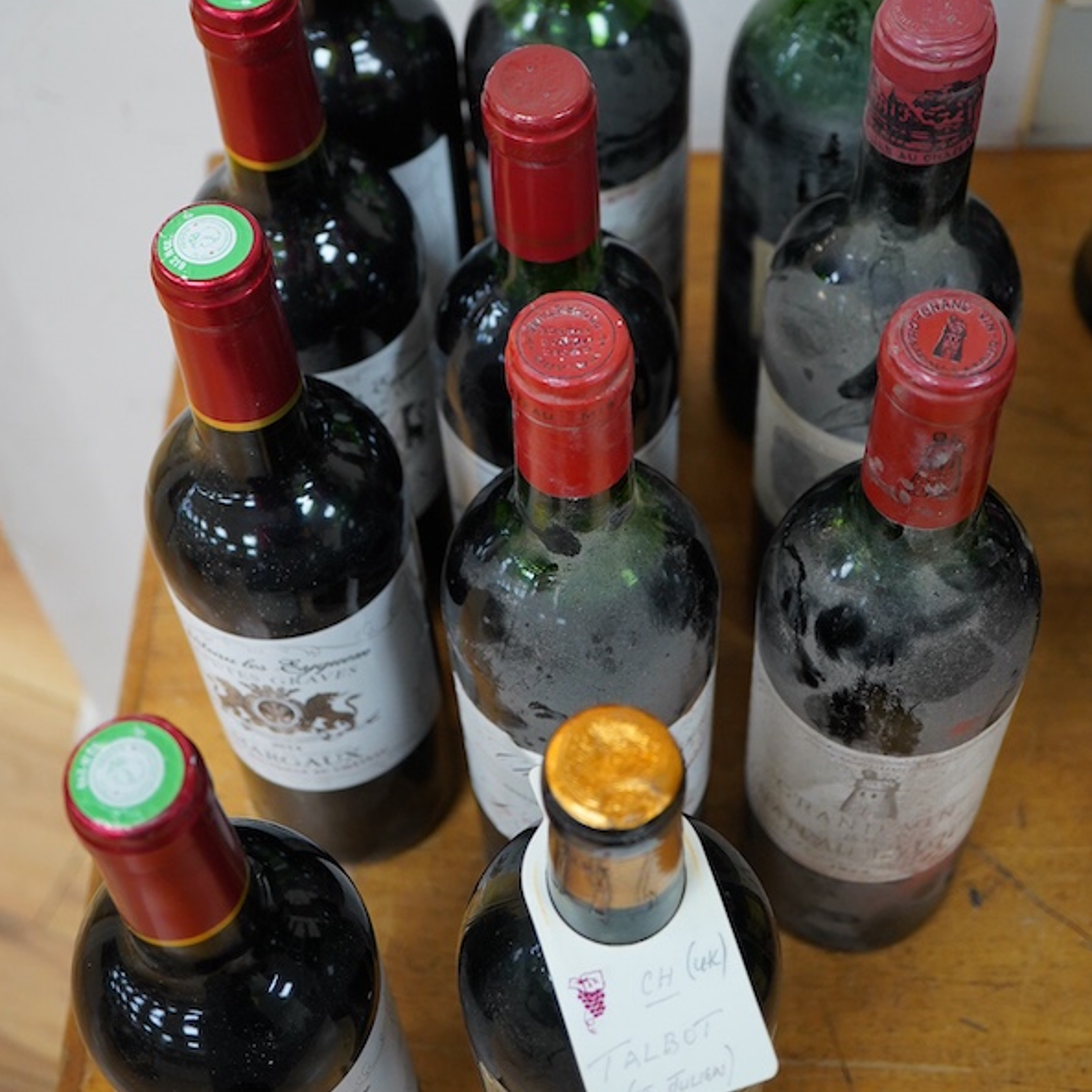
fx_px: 2070
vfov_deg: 29.4
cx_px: 549
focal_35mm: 58
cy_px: 390
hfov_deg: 29.6
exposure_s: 1/125
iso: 1250
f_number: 5.6
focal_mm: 30
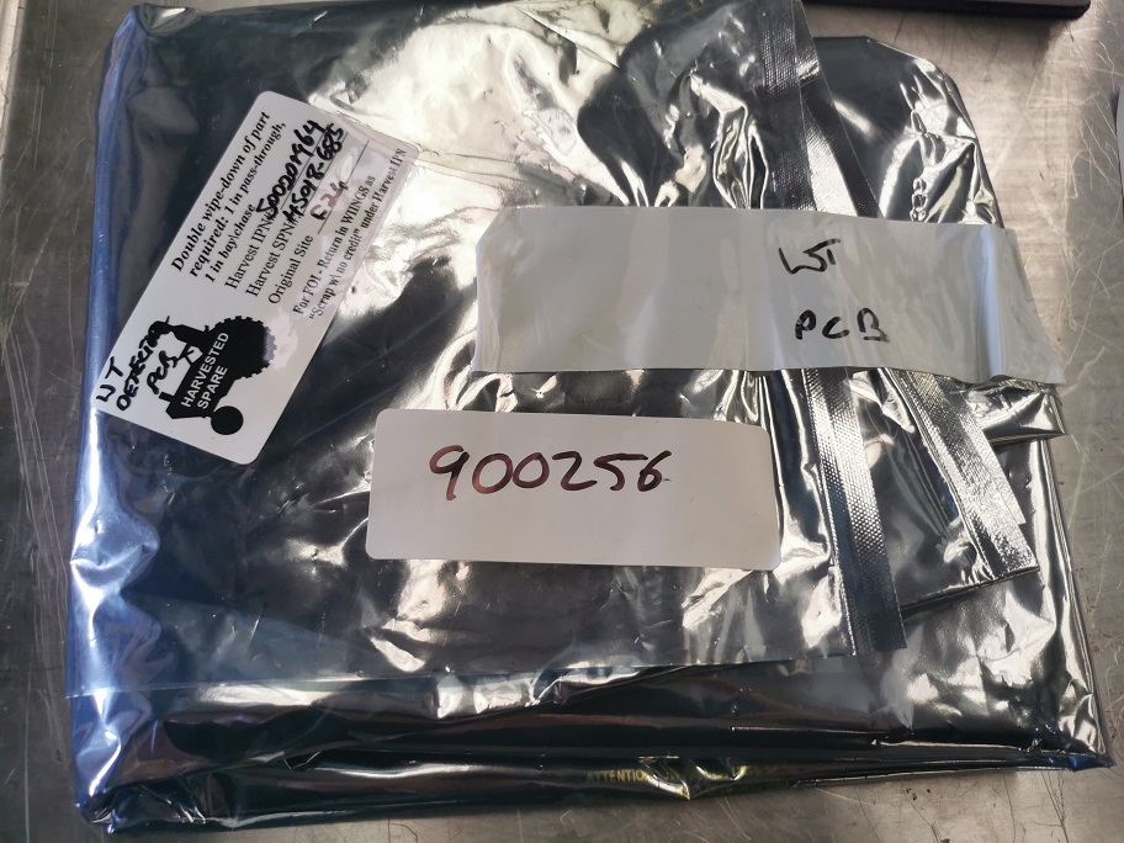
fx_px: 877
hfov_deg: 65.3
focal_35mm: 27
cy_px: 422
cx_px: 562
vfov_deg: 51.4
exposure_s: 1/50
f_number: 1.8
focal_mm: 5.58
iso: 100
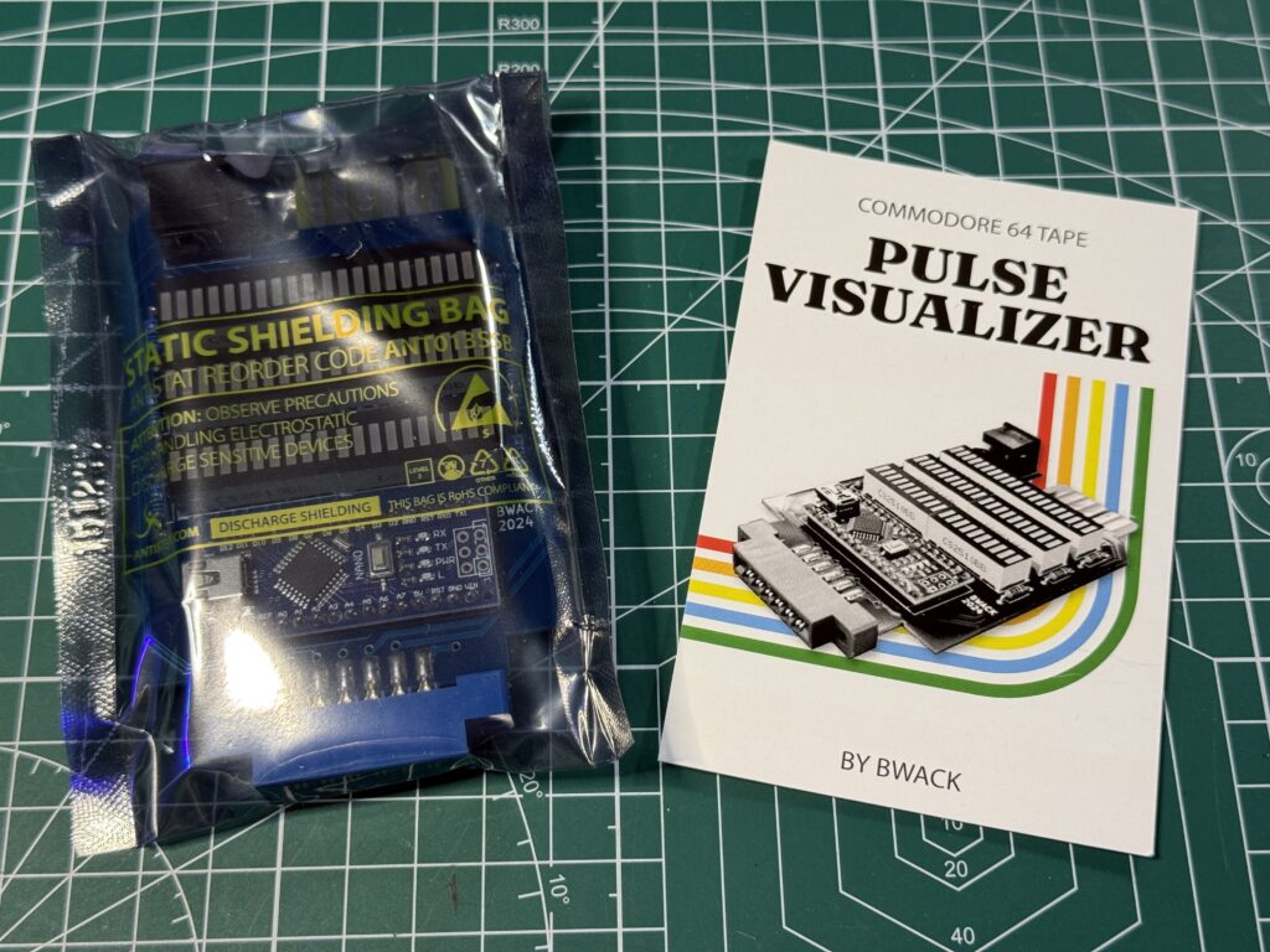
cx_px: 635
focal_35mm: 48
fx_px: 1761
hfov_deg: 39.7
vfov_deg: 30.3
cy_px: 476
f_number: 1.78
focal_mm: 6.76
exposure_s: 1/83
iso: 100
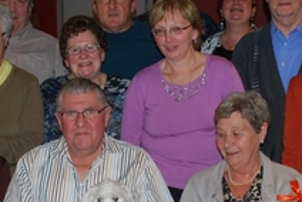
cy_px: 149
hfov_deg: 23.9
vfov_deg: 16.1
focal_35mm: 85
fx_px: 714
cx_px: 148
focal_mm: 20
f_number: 3.8
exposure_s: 1/60
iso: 200
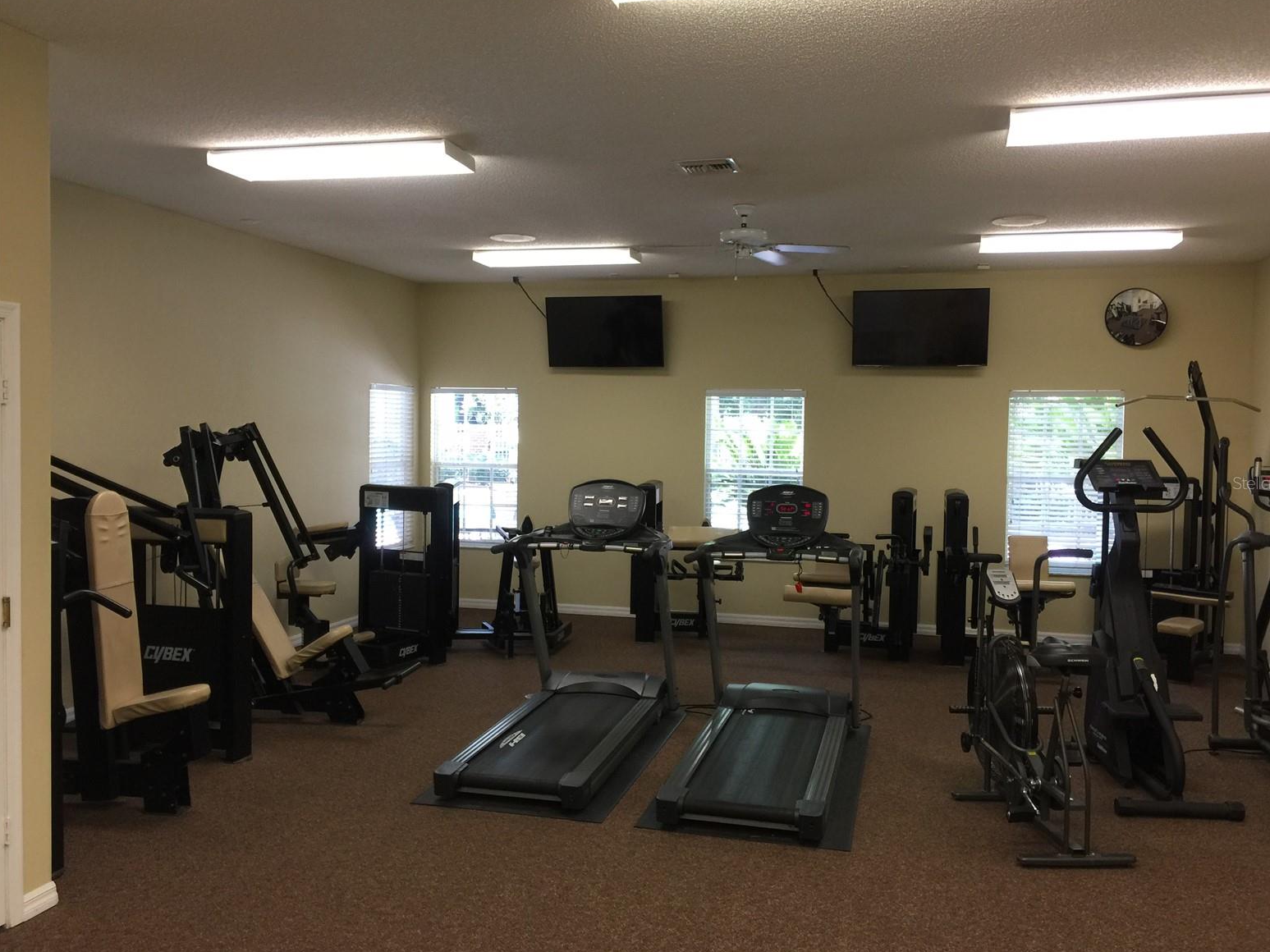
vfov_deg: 46.8
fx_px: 1101
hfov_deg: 60.0
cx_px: 653
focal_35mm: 30
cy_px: 483
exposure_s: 1/30
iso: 50
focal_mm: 4.15
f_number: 2.2
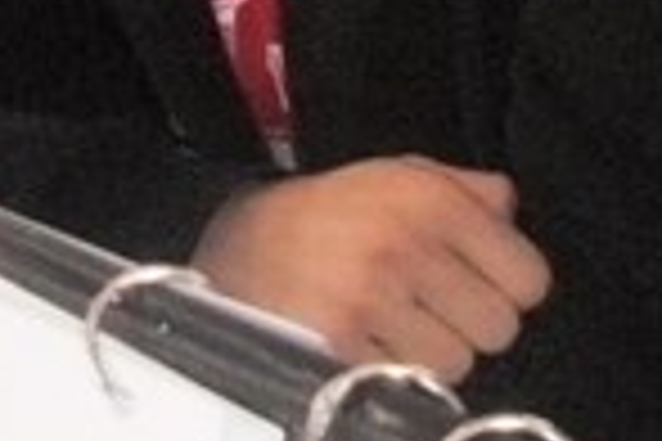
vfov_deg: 9.2
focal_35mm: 147
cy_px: -86
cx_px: 302
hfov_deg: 14.0
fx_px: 2703
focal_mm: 4.65
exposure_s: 1/125
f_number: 2.6
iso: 800
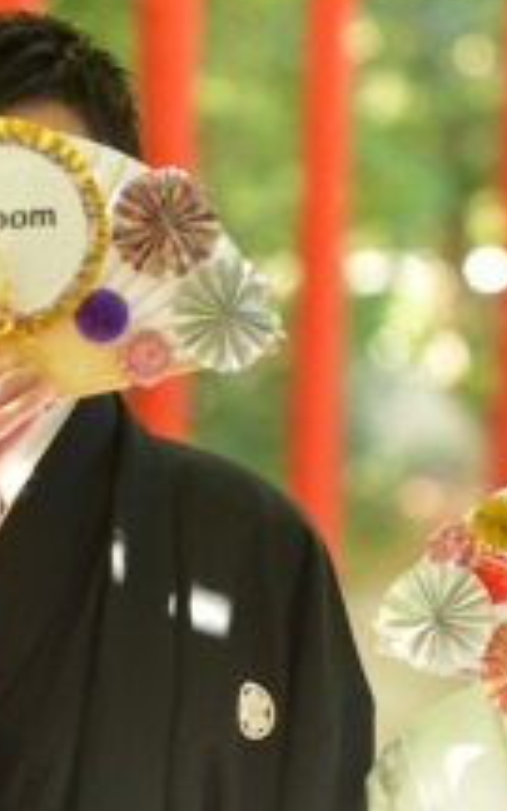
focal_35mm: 396
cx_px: 439
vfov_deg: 5.3
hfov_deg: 3.3
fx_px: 8755
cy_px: 434
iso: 400
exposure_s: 1/125
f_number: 2.5
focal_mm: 105
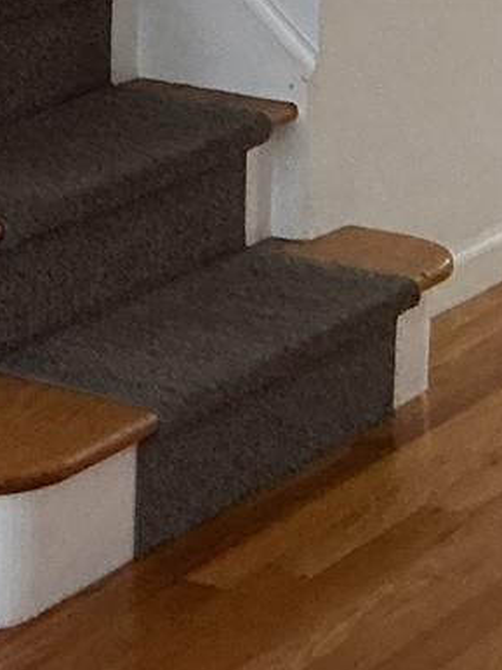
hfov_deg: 8.9
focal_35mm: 154
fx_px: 2981
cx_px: -618
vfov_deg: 12.6
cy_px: -66
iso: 200
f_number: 1.8
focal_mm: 3
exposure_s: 1/60
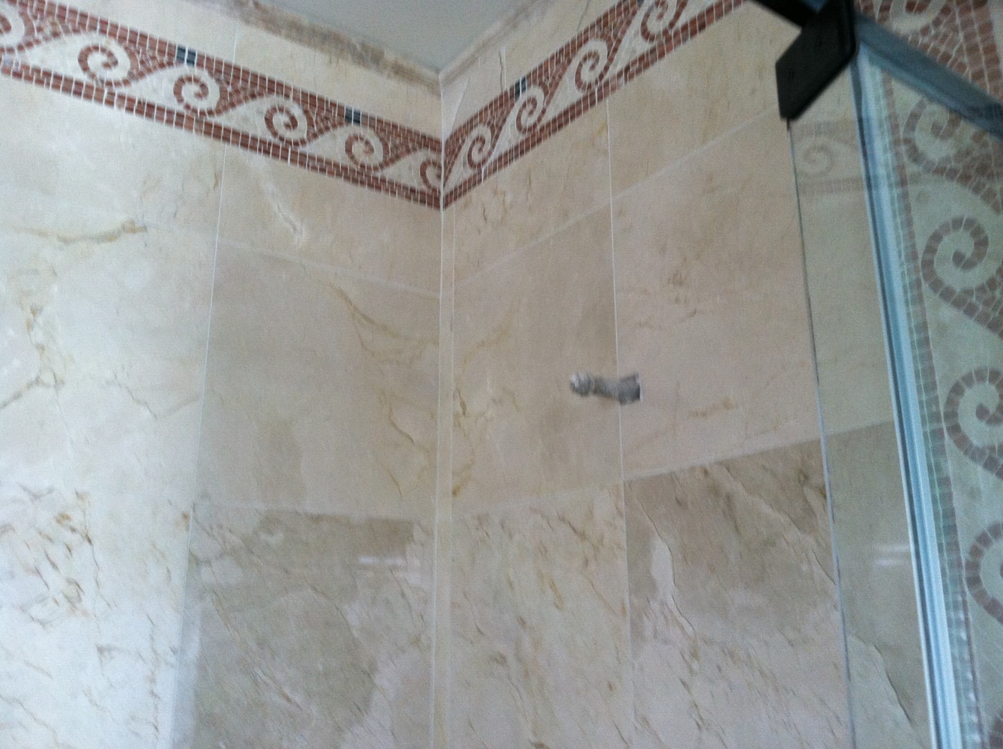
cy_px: 374
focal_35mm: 35
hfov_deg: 52.7
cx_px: 502
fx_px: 1013
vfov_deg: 40.6
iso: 160
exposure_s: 1/15
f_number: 2.8
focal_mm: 3.85
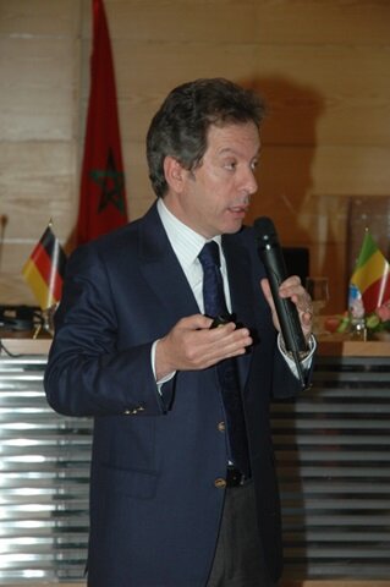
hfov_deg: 13.0
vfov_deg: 19.5
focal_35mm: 105
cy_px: 294
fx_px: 1710
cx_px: 195
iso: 400
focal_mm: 70
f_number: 5
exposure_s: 1/60
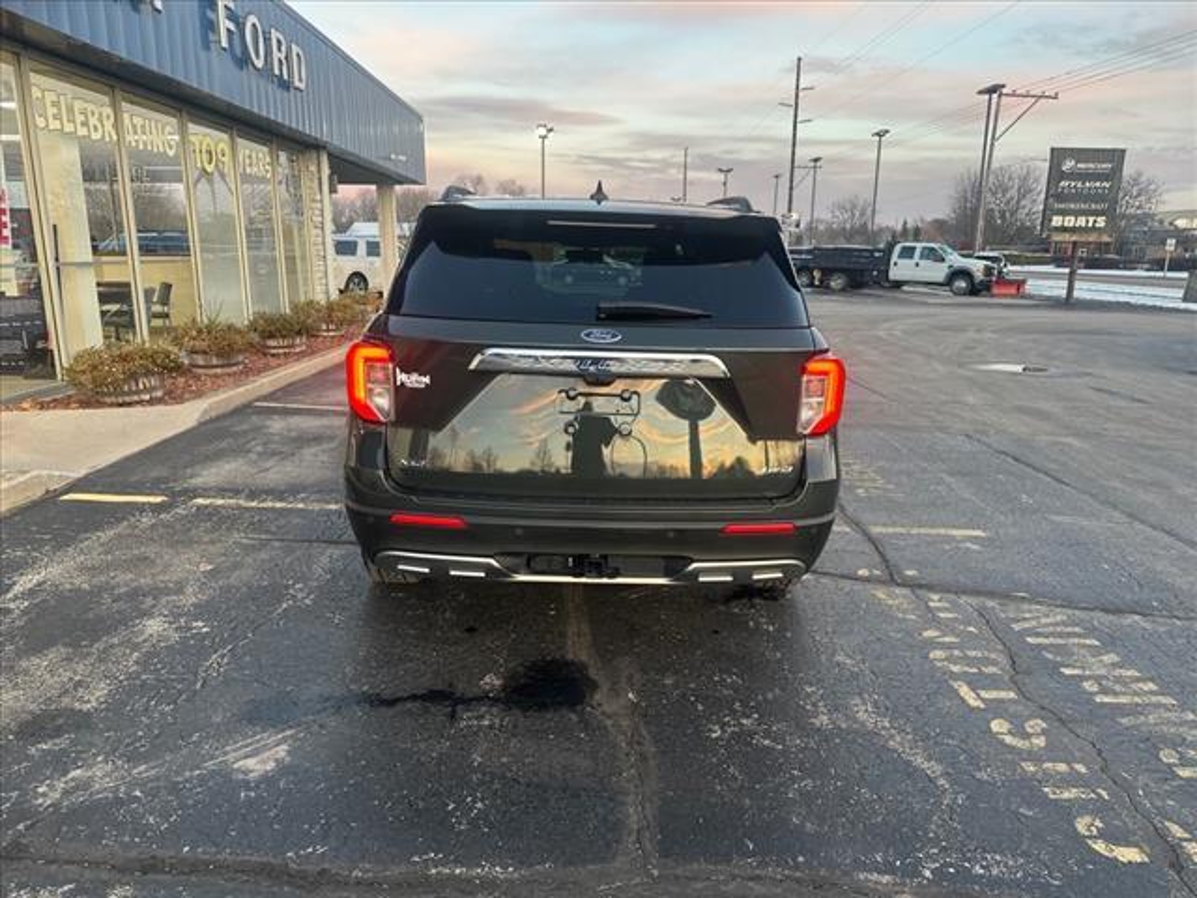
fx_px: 830
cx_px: 598
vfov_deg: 56.8
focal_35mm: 24
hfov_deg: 71.6
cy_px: 449
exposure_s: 1/101
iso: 80
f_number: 1.78
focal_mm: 6.86
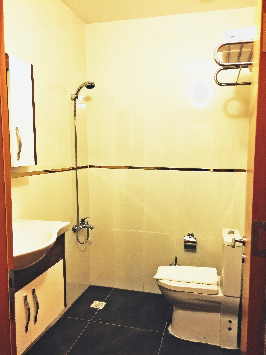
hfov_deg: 48.2
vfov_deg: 61.7
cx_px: 133
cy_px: 178
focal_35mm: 29
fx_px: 297
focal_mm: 4.15
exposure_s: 1/33
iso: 160
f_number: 2.2
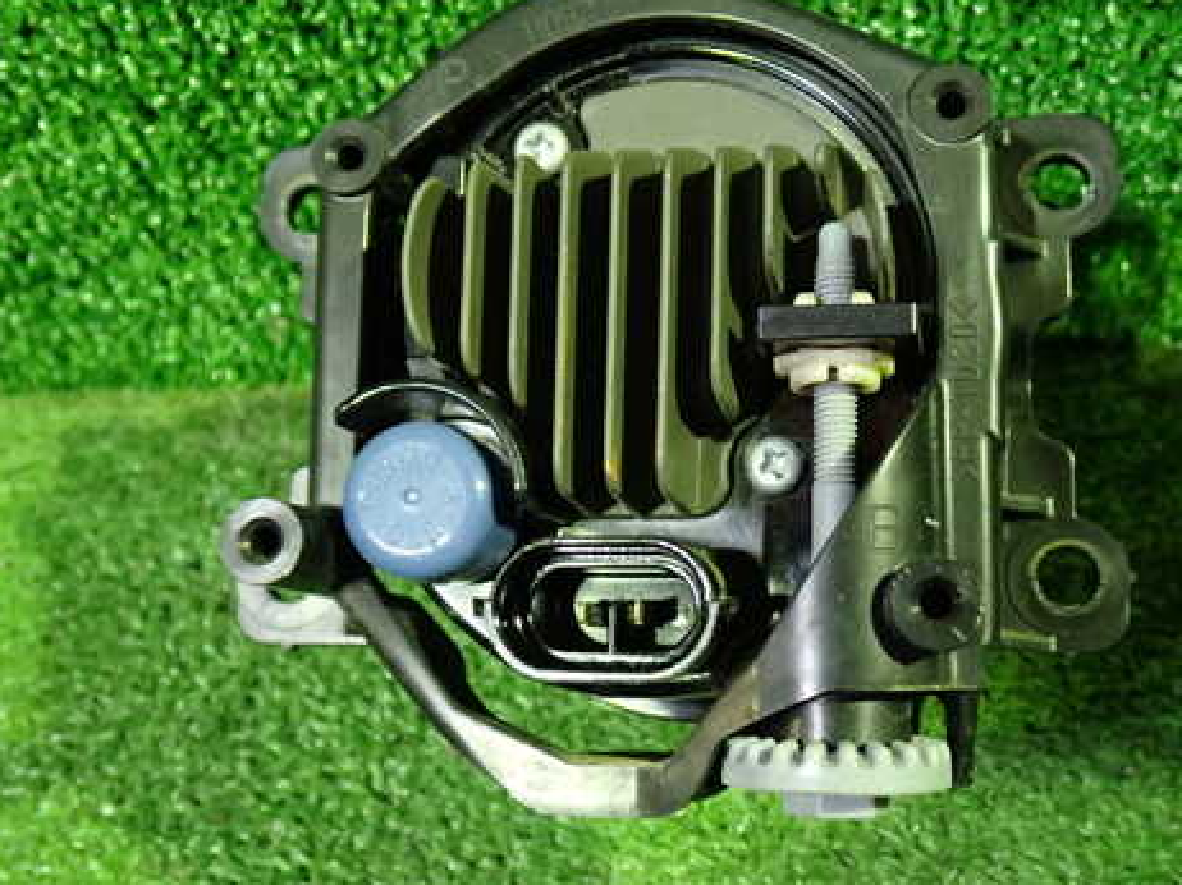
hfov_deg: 47.5
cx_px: 721
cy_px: 463
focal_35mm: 39
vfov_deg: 36.8
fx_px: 1331
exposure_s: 1/25
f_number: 2.3
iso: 800
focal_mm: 5.4
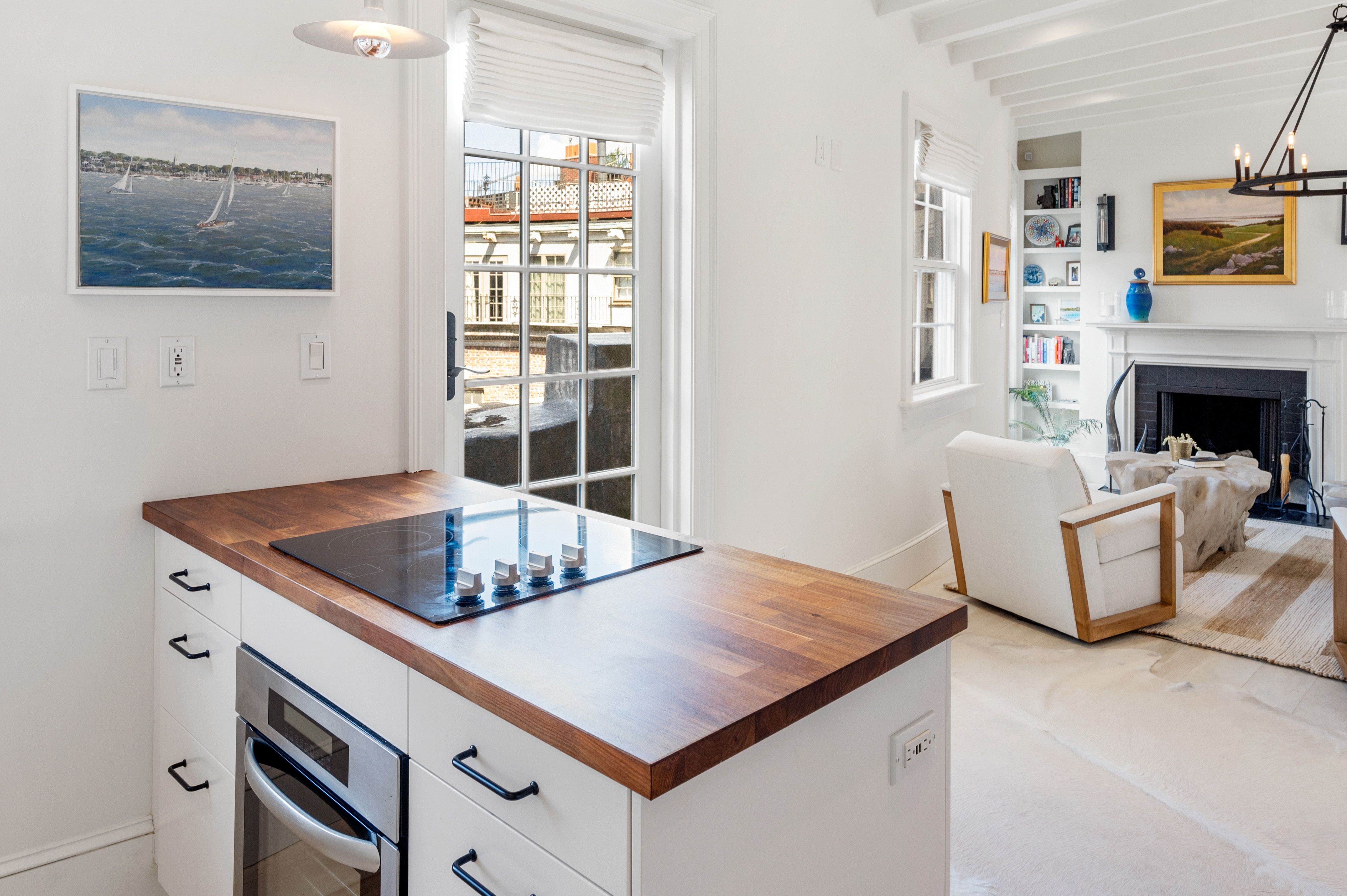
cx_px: 732
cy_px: 289
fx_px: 924
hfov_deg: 72.0
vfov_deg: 50.7
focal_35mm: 25
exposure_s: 1/8
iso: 400
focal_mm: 17.5
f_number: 8
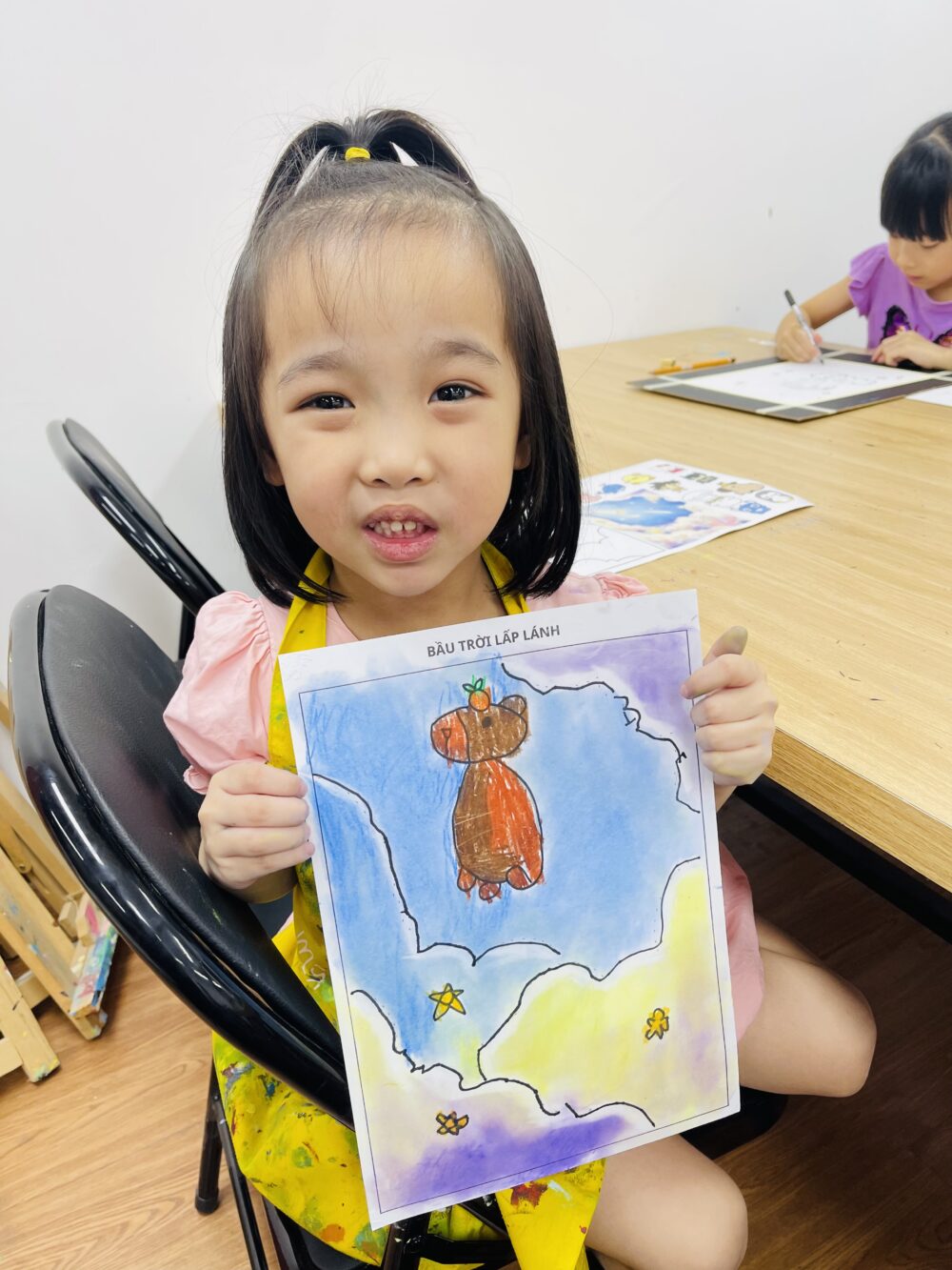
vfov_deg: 69.4
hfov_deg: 54.9
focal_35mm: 25
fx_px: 917
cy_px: 635
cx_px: 476
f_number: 1.6
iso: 40
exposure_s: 1/100
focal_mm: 5.1
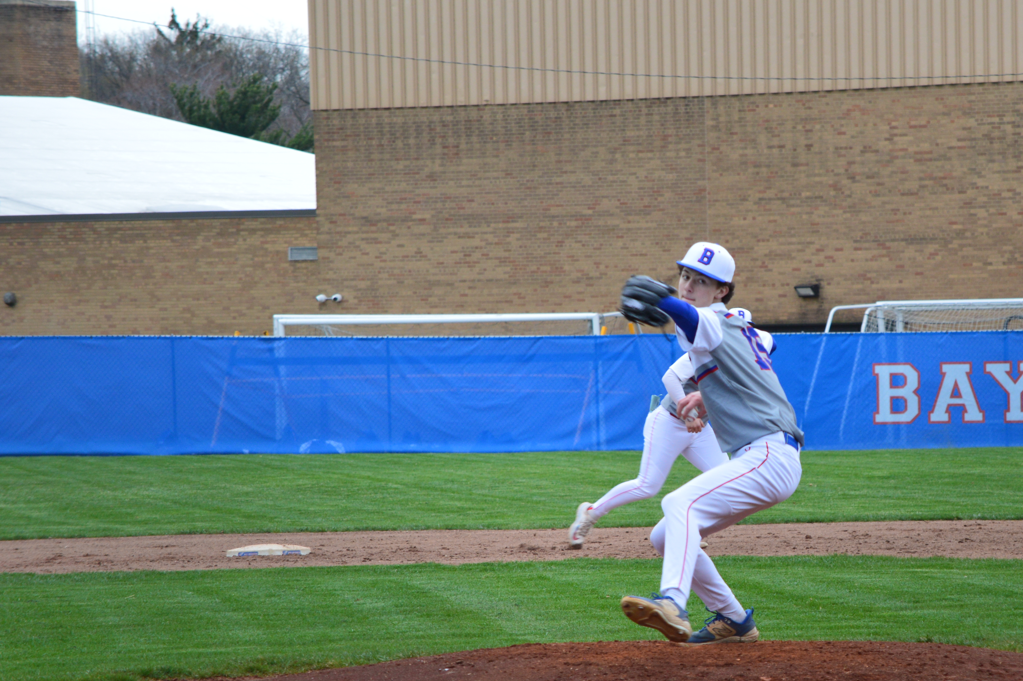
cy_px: 415
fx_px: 7572
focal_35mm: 267
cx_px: 718
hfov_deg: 7.7
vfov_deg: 5.1
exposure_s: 1/125
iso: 400
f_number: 9
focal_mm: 125
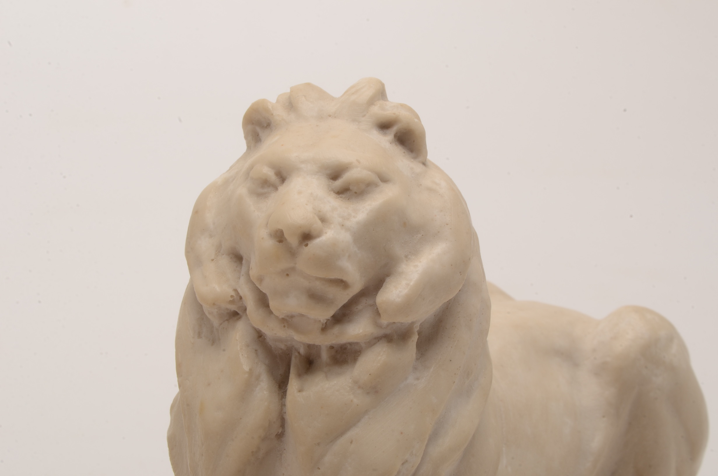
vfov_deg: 16.5
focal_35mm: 82
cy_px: 238
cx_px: 359
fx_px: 1642
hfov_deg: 24.7
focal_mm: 55
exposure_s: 1/160
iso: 100
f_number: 32
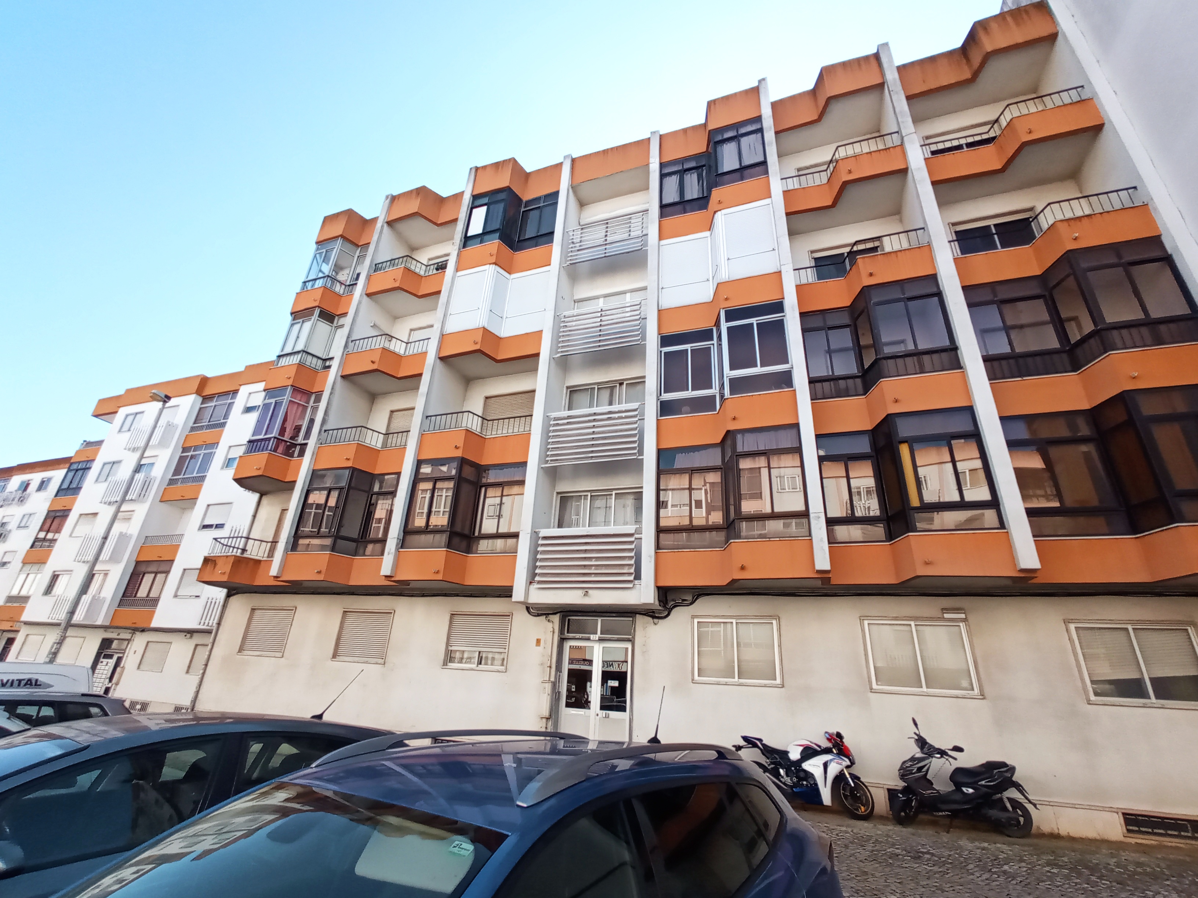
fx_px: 519
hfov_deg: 98.2
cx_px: 599
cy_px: 449
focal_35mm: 15
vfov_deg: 81.7
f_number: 2.2
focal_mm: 1.65
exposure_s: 1/684
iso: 111
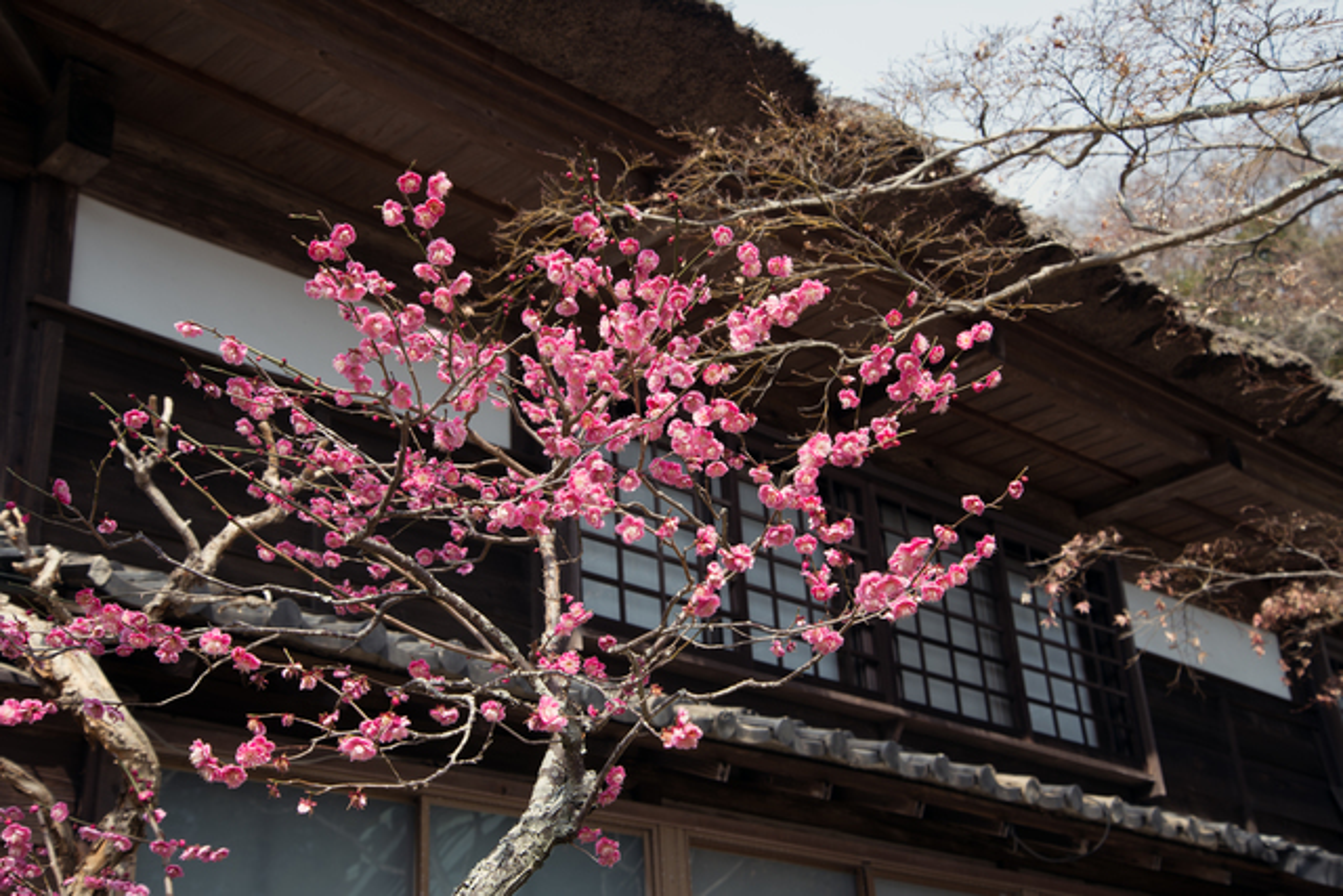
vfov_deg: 27.0
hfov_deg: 39.6
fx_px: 1866
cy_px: 448
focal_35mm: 50
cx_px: 672
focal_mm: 50
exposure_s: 1/125
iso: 100
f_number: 7.1
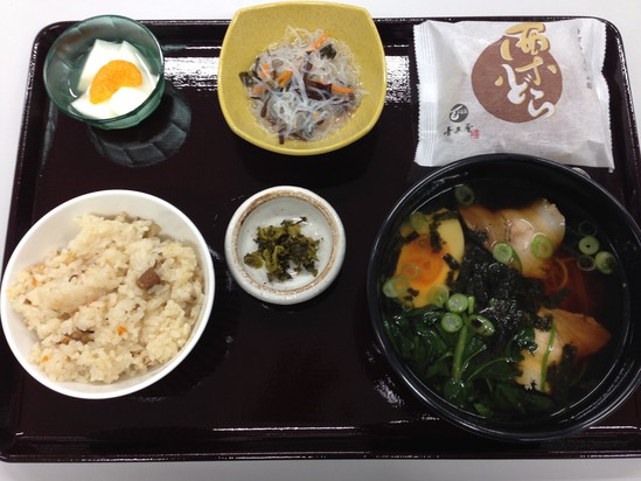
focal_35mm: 33
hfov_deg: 55.3
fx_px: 611
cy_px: 240
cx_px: 320
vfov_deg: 43.0
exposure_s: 1/20
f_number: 2.4
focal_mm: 4.12
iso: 64
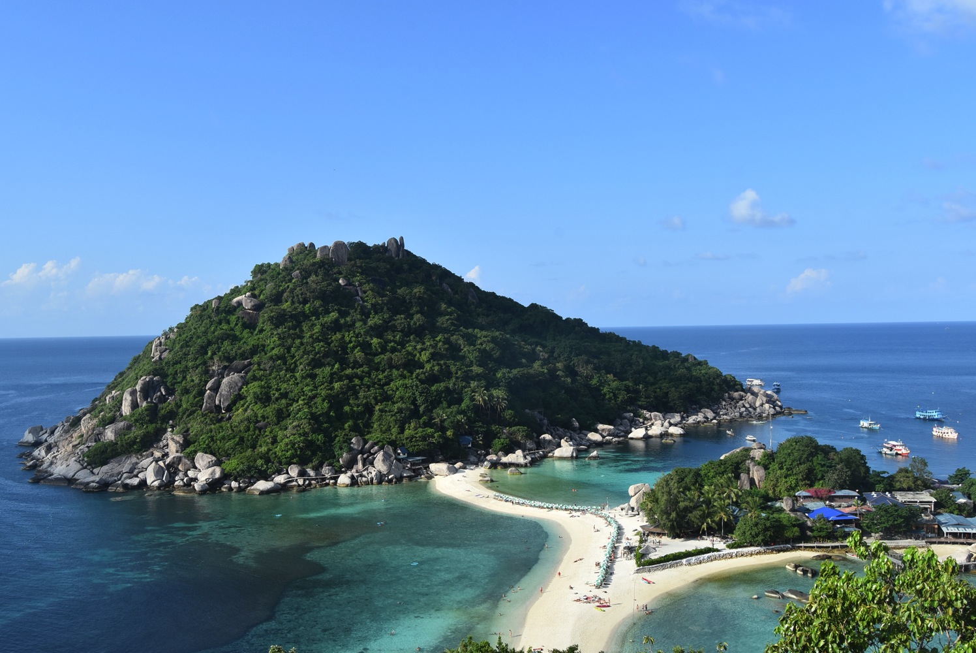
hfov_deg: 55.1
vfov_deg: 38.4
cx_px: 488
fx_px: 936
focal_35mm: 34
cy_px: 326
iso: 400
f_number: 11
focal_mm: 23
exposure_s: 1/500
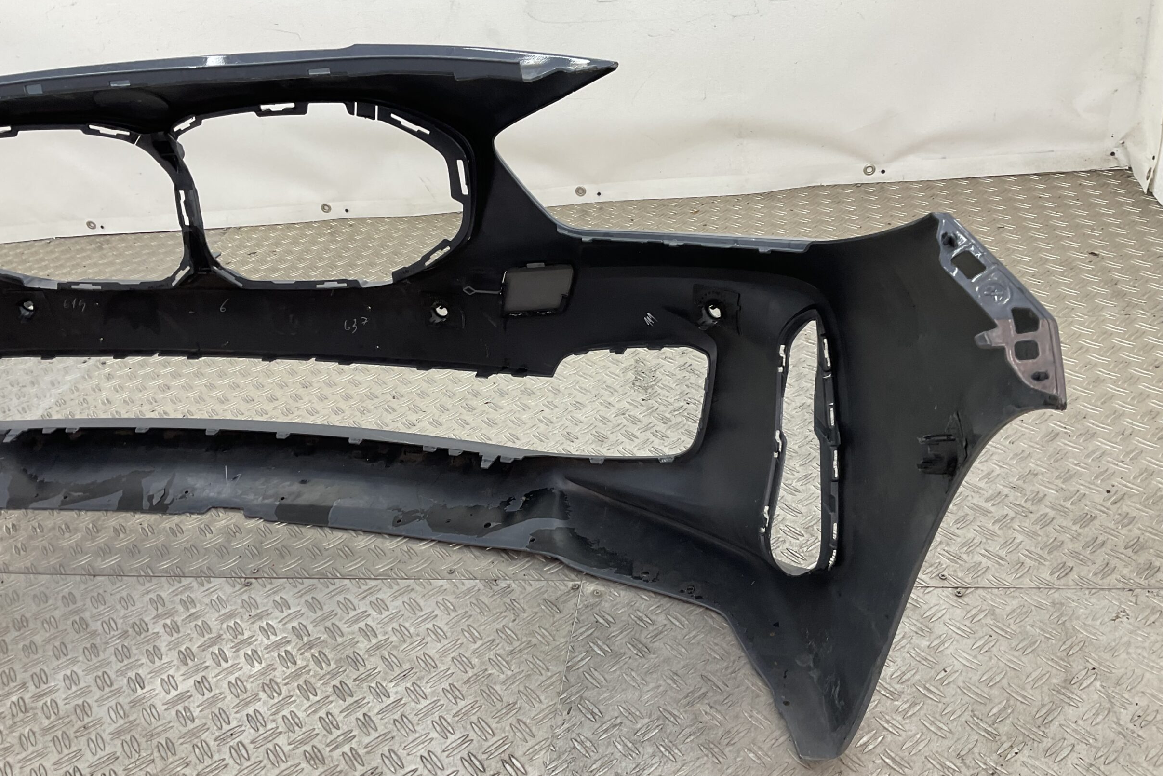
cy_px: 389
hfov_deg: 58.7
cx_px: 547
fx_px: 1034
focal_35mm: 32
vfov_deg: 41.1
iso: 32
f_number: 1.8
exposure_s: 1/100
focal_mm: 3
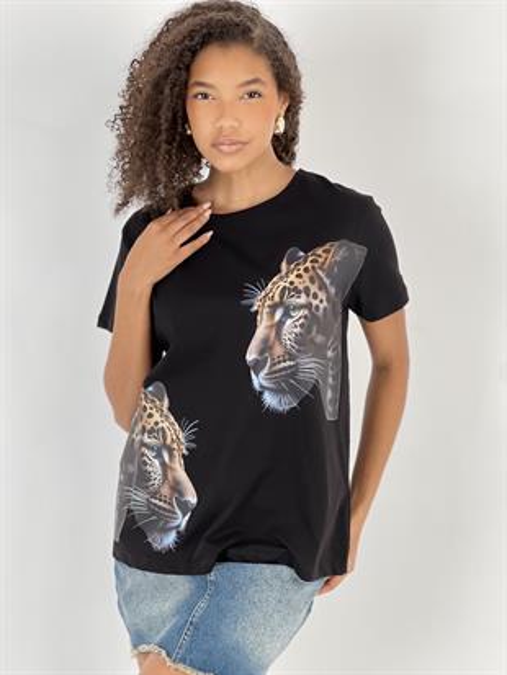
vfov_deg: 25.3
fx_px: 1503
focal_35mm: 77
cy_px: 338
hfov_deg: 19.1
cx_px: 254
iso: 80
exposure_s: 1/100
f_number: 2.8
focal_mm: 9
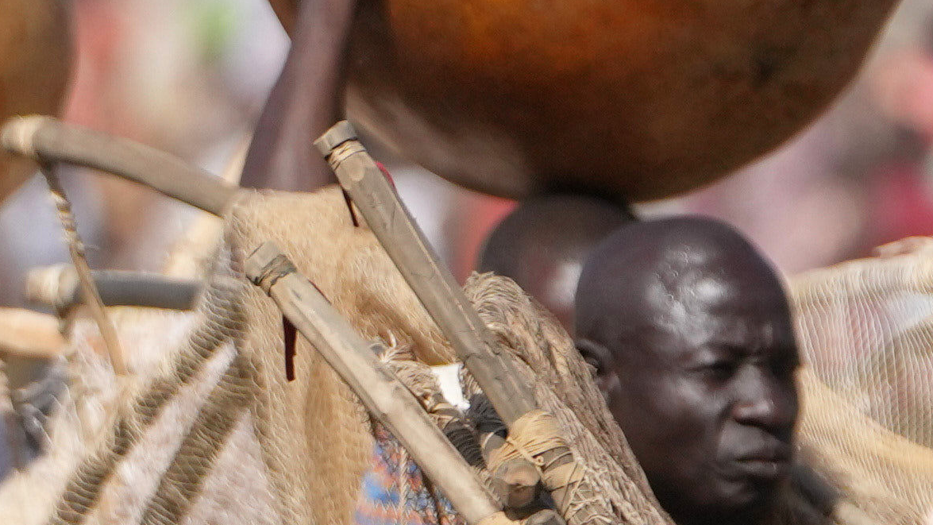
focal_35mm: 1540
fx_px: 38100
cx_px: -9
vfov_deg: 0.8
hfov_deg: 1.4
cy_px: 753
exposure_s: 1/6400
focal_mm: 200
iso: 400
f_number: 3.5
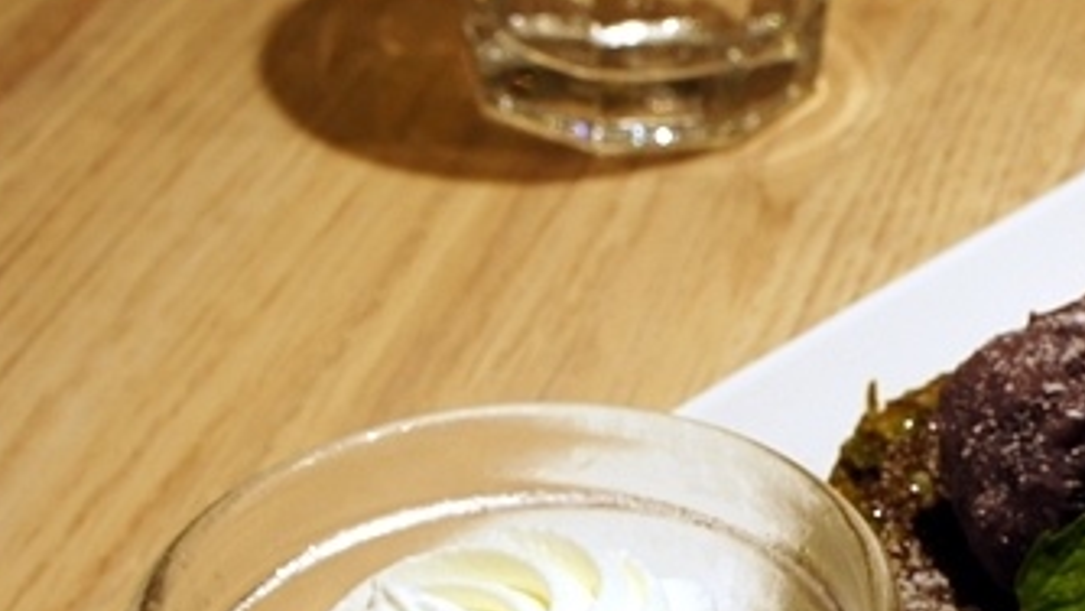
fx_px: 2676
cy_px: 925
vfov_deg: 12.4
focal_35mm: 93
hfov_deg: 22.2
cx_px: 1049
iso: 320
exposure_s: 1/40
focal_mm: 22
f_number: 9
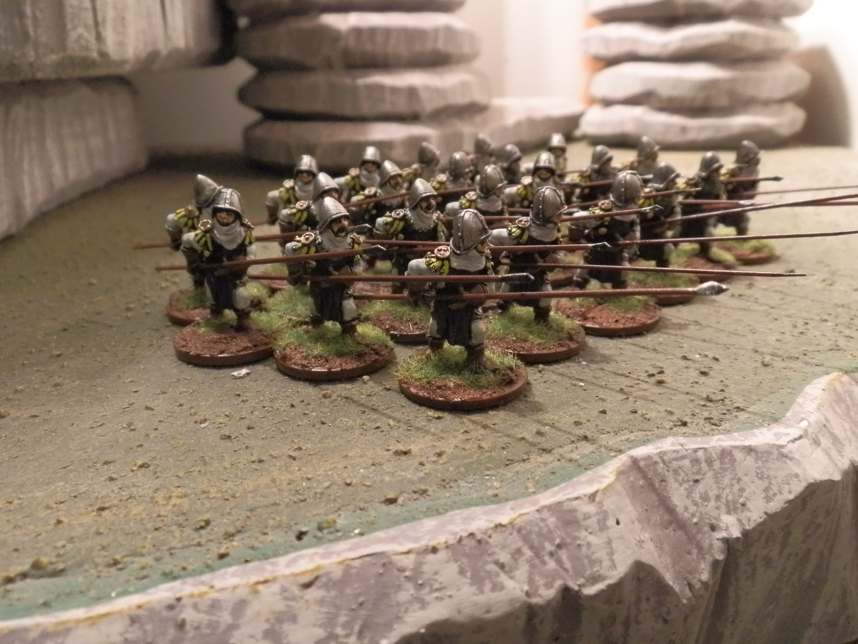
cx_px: 429
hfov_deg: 63.4
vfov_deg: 49.7
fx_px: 694
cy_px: 322
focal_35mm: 28
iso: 400
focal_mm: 5
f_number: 3.1
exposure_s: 1/60
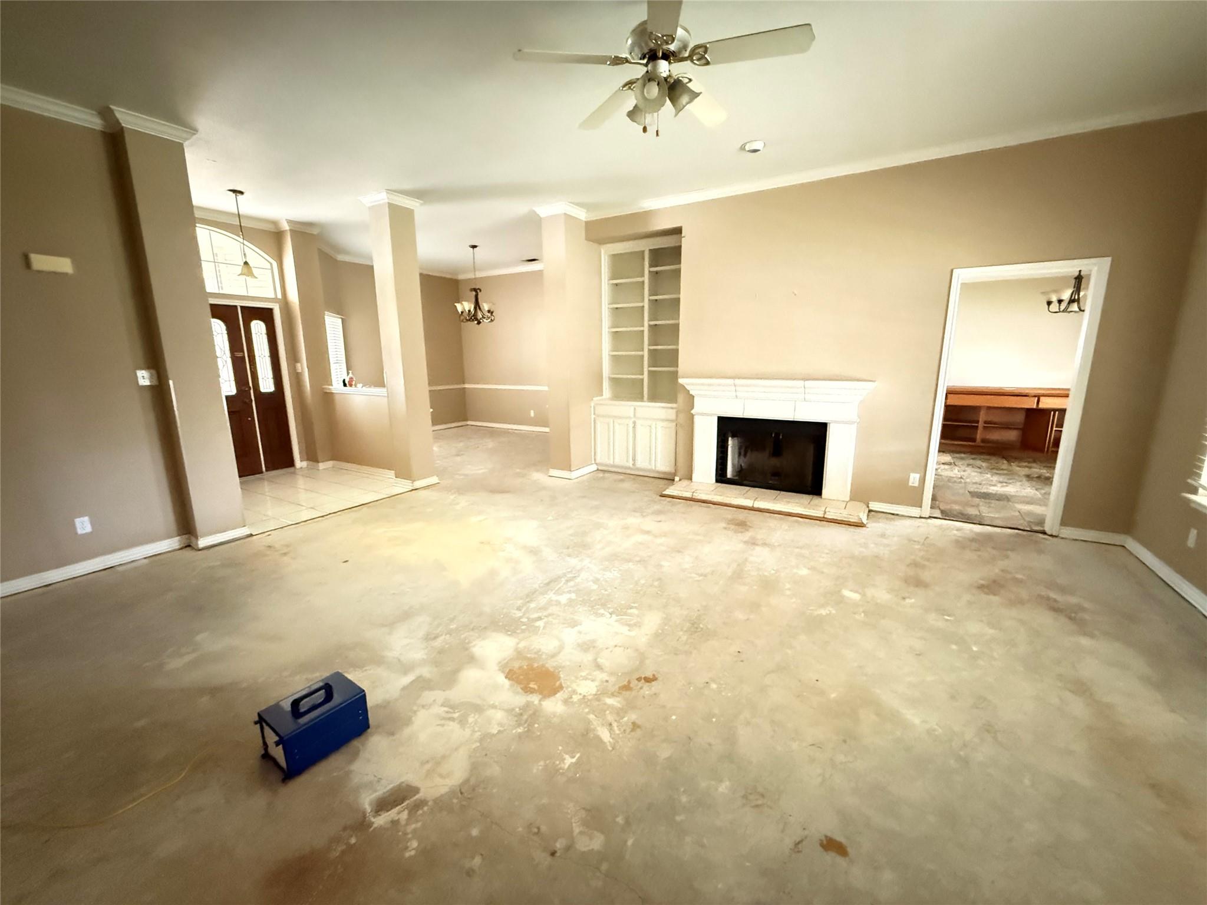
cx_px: 604
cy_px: 452
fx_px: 488
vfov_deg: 85.7
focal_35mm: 14
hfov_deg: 102.1
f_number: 2.2
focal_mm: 2.22
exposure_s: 1/30
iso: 2500
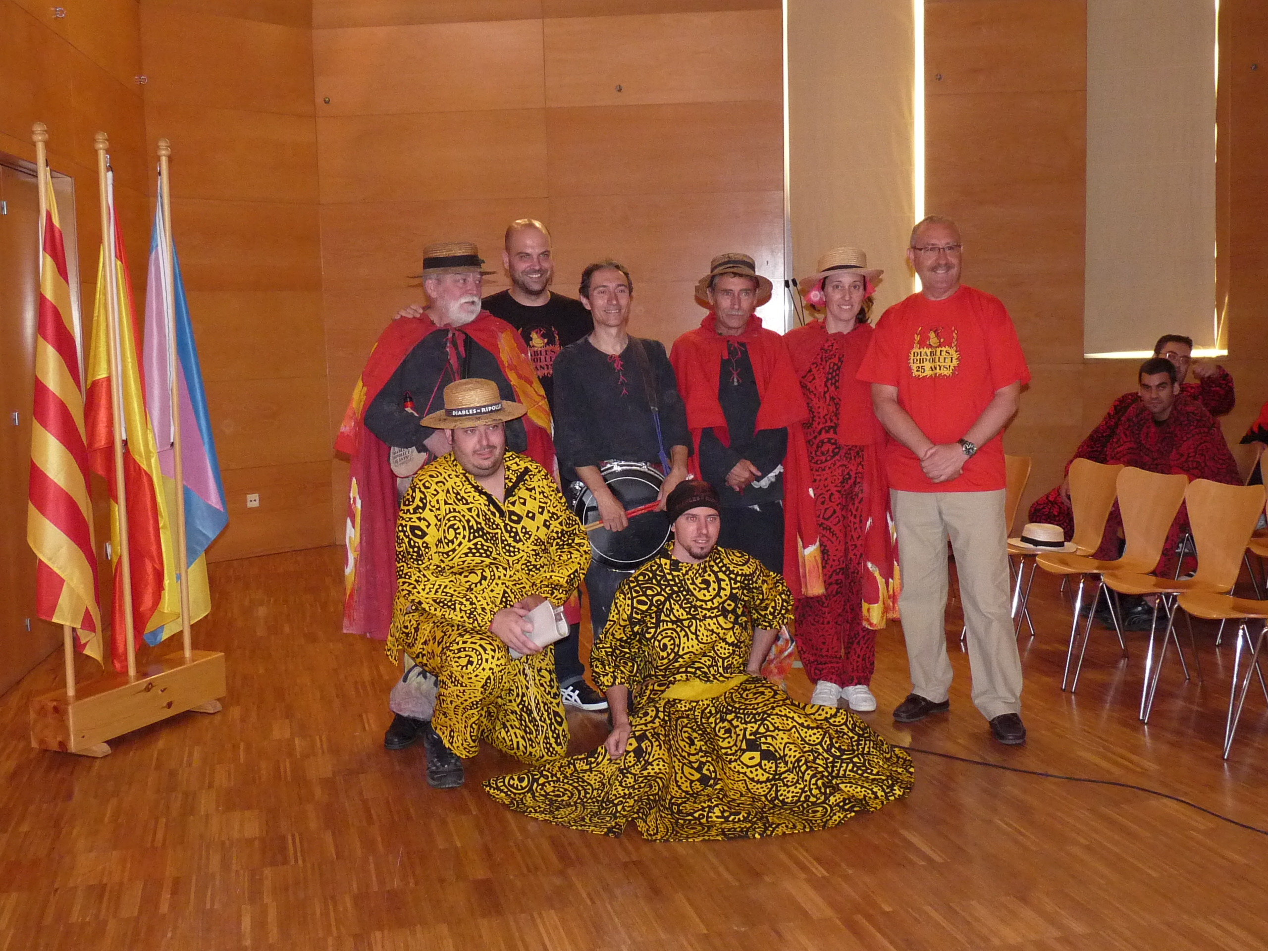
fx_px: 1465
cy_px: 476
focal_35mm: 40
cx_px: 634
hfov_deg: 46.8
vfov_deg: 36.0
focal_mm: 4.9
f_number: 2.8
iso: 320
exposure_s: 1/30
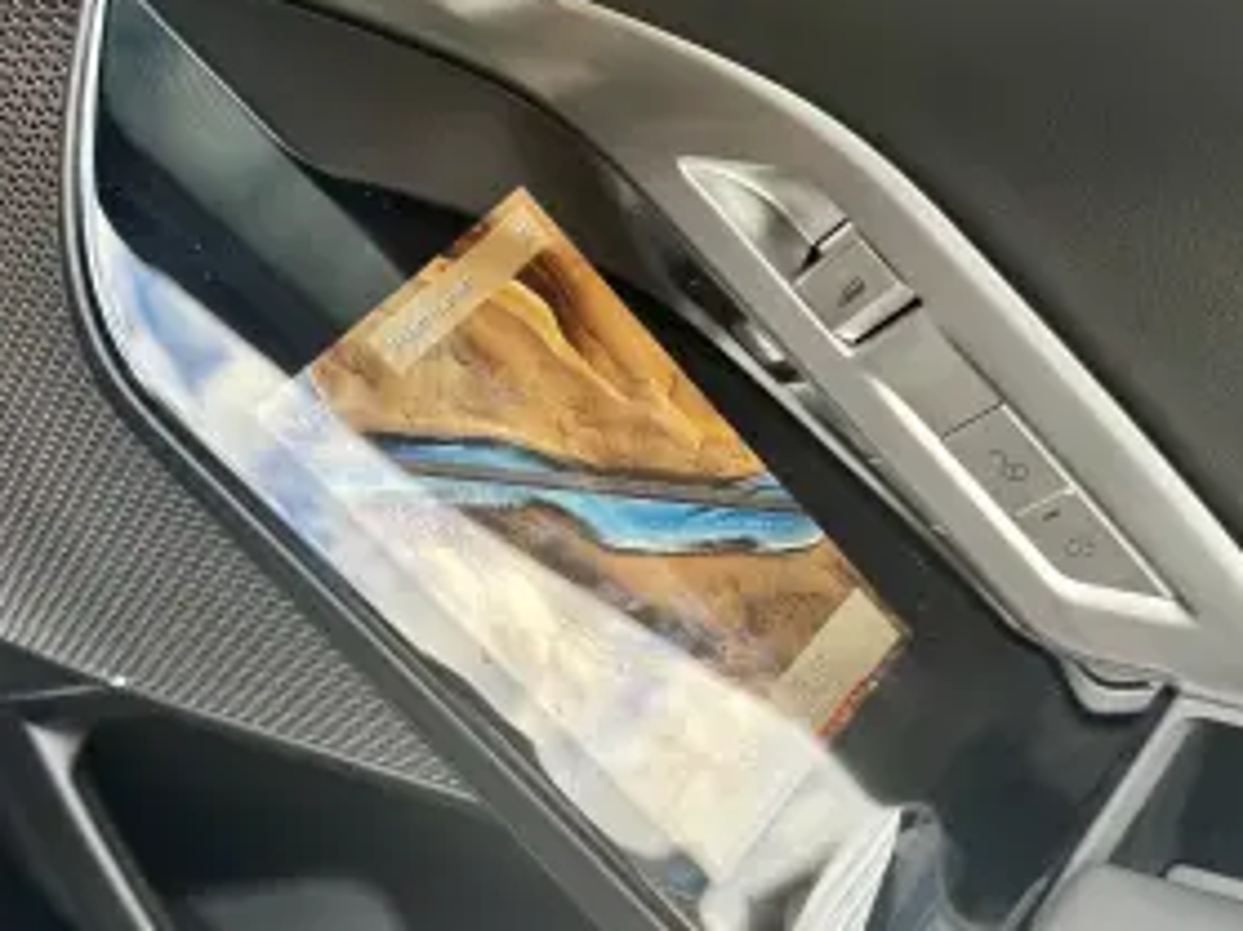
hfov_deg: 58.3
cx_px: 650
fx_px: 1113
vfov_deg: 45.0
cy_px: 588
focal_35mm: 31
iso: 160
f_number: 1.78
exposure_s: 1/121
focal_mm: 6.76
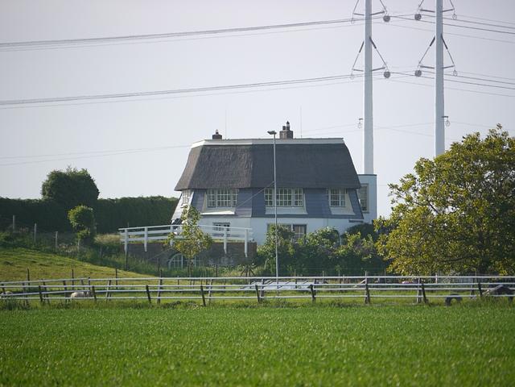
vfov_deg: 2.6
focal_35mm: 572
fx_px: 8510
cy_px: 194
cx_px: 258
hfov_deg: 3.5
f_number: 5.6
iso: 100
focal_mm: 286
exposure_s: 1/400
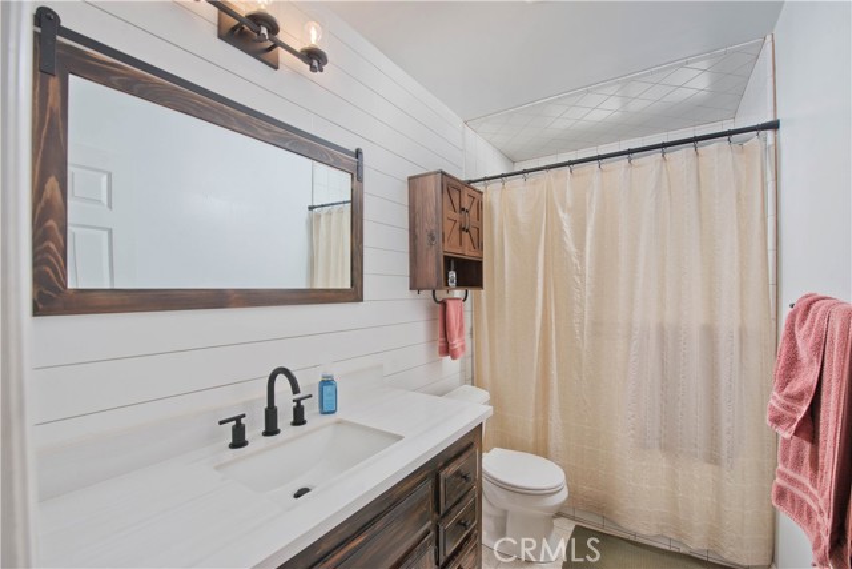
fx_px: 379
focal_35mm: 16
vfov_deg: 73.8
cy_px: 284
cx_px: 426
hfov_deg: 96.7
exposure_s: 1/320
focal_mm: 16
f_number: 6.3
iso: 400
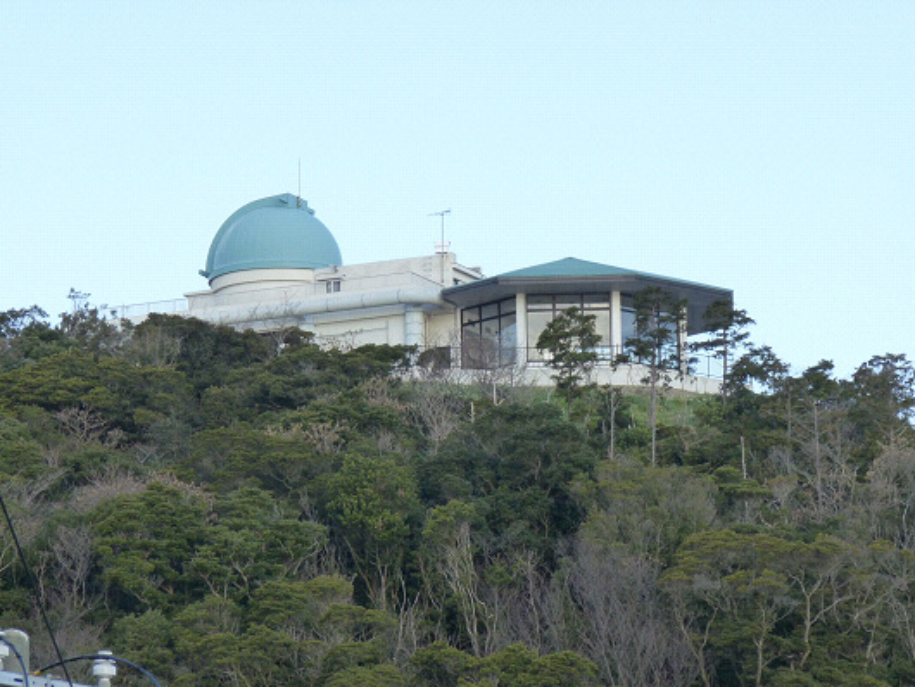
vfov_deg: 7.1
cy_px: 344
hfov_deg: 9.5
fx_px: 5527
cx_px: 458
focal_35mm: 209
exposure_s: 1/400
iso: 320
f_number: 5
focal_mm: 37.1
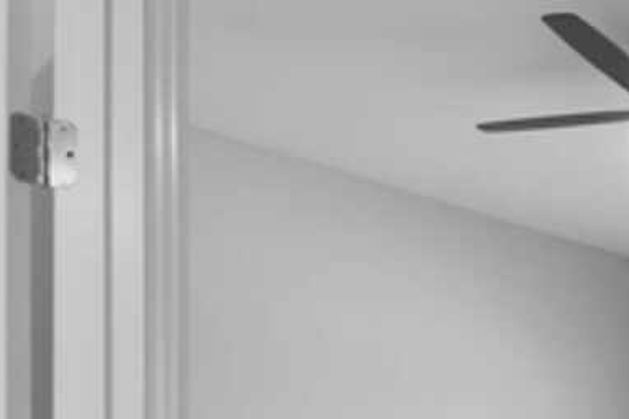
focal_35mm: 50
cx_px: 591
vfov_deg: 24.3
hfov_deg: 36.6
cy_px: 514
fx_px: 874
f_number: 9
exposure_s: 1/25
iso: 250
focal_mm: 10
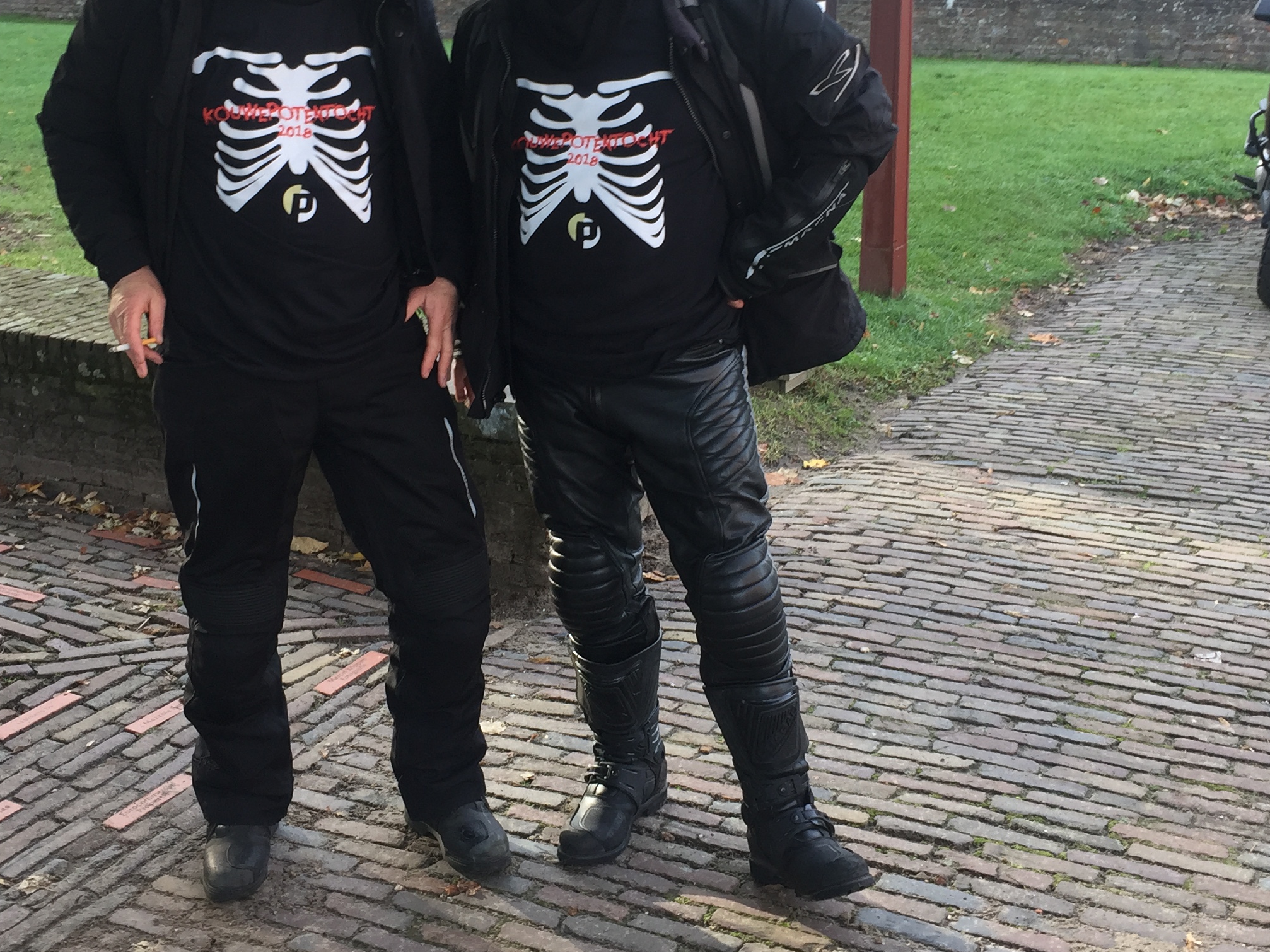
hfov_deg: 40.4
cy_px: 344
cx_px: 606
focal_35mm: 47
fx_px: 1724
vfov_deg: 30.7
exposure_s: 1/100
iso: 32
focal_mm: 4.15
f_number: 2.2
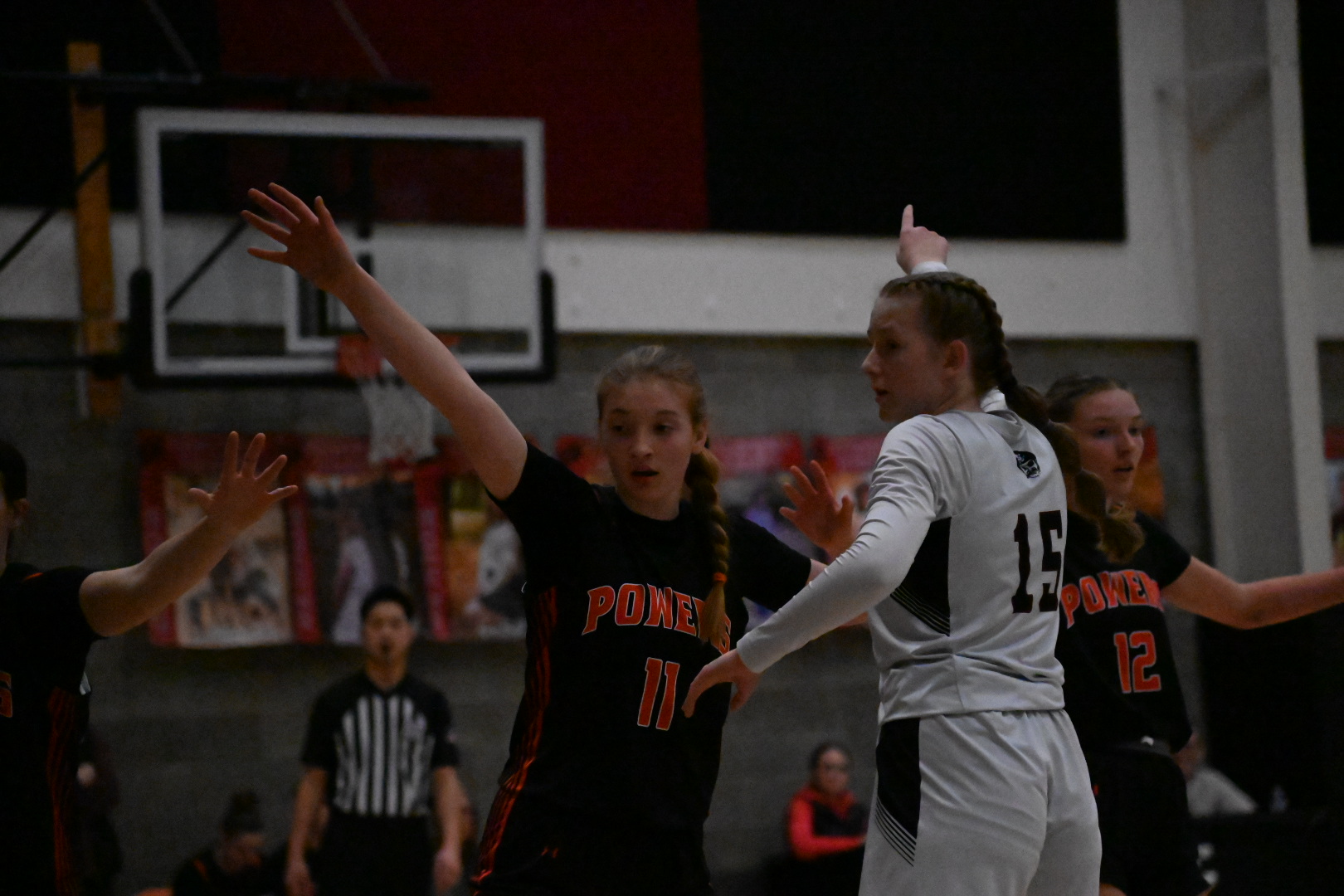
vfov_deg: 11.4
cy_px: 448
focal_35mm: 120
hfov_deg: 17.1
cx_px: 672
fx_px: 4480
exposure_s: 1/8000
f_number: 4
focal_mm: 120
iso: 51200
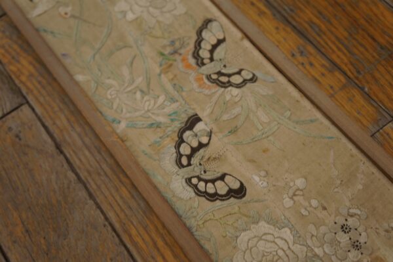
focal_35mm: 44
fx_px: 474
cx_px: 196
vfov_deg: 30.8
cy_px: 131
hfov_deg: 45.0
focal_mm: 29
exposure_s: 1/60
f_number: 4
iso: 500
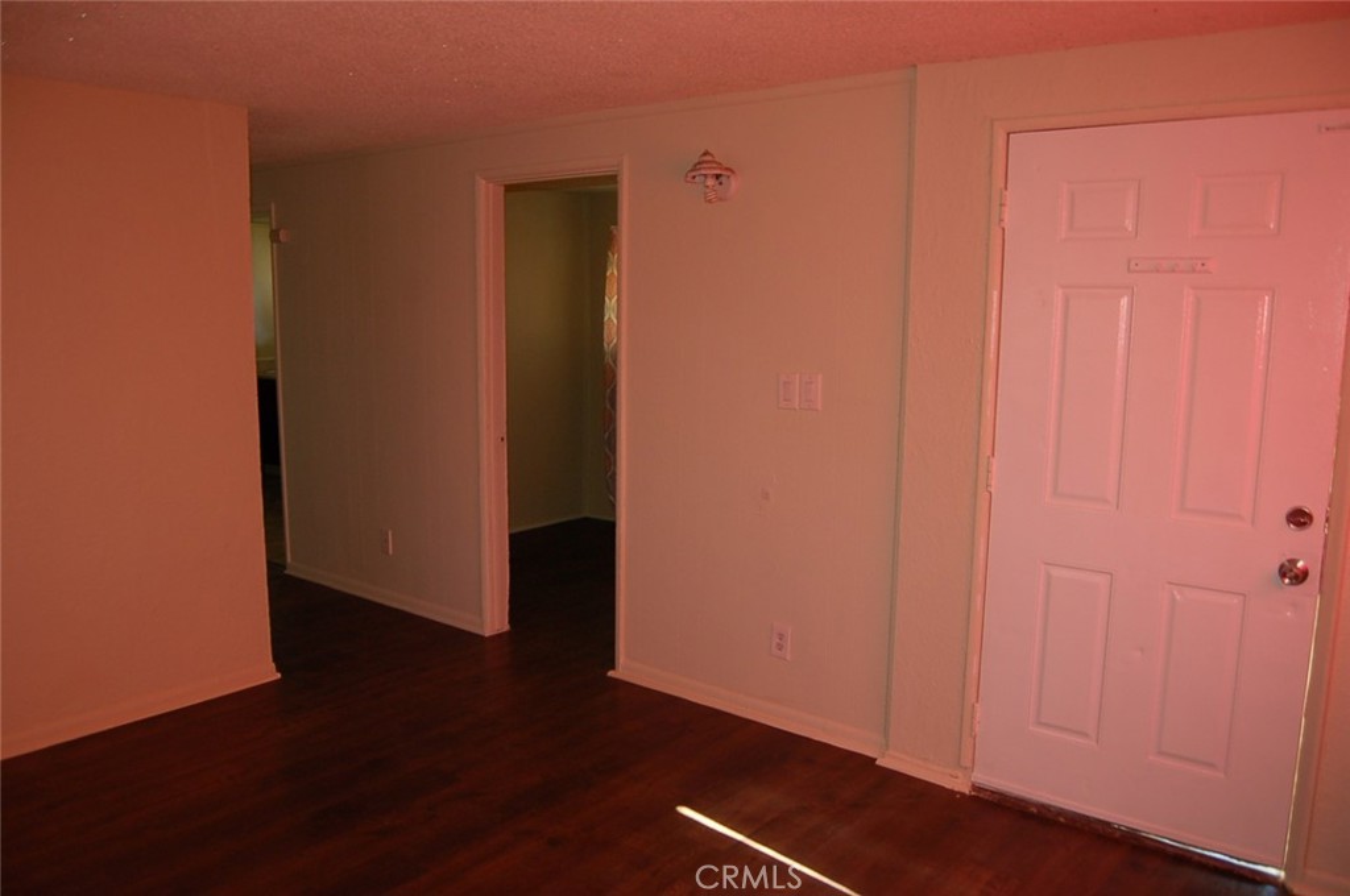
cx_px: 675
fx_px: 1011
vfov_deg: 47.8
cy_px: 448
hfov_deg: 67.4
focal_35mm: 27
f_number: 3.5
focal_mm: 18
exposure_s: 1/60
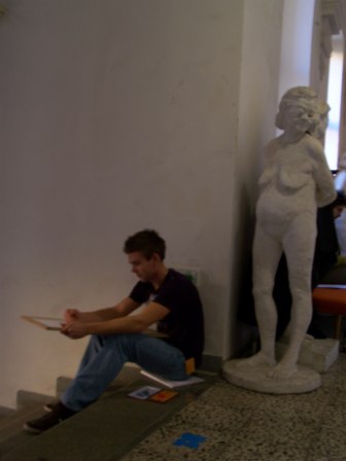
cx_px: 173
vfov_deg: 50.1
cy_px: 230
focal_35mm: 37
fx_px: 493
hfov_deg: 38.7
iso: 64
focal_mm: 6.75
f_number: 5.6
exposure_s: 1/2
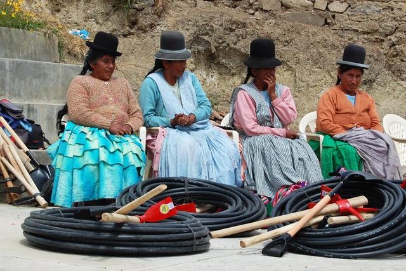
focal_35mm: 82
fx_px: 931
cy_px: 136
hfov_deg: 24.6
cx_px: 203
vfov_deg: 16.6
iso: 200
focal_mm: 55
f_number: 10
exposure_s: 1/320
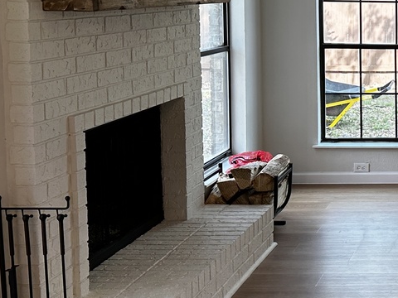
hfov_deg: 23.5
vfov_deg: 20.3
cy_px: 69
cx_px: 532
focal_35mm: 72
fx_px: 828
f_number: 1.78
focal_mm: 6.86
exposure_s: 1/120
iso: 100
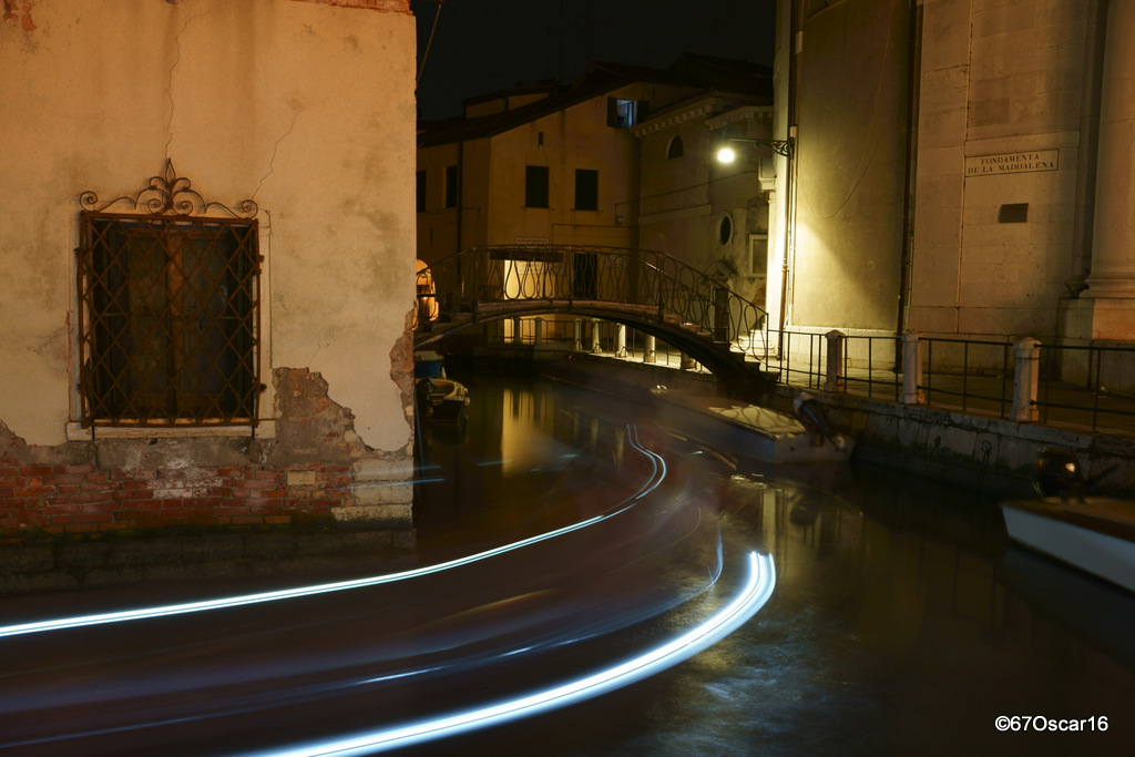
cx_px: 568
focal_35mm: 33
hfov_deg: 57.2
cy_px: 378
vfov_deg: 40.0
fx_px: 1040
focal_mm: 22
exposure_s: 10
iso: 100
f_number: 4.5
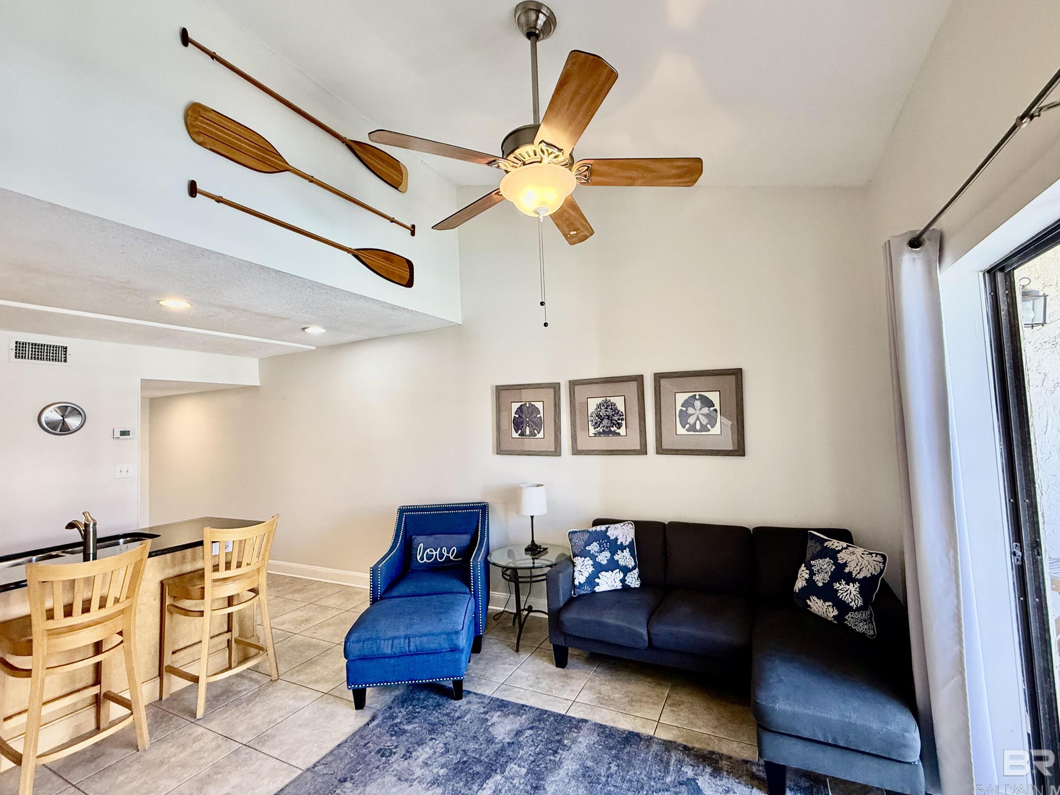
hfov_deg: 98.1
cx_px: 554
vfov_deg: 81.7
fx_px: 459
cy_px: 402
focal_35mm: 15
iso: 250
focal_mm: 2.22
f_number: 2.2
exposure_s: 1/120
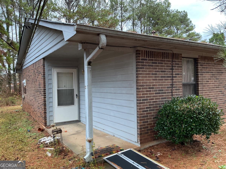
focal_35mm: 29
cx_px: 113
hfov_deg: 61.7
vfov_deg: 48.2
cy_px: 84
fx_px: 189
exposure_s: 1/120
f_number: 1.8
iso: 32
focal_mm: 3
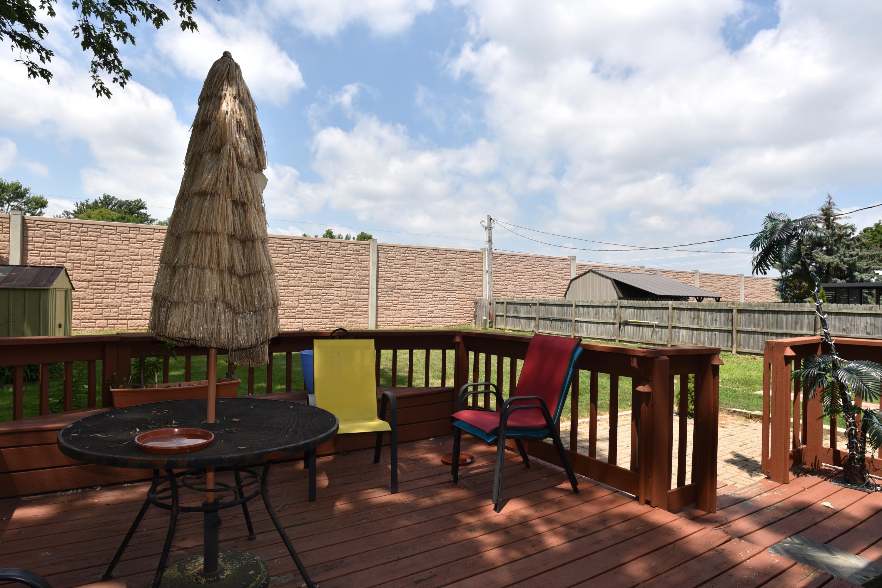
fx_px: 490
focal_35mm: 20
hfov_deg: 84.0
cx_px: 441
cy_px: 294
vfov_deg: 62.0
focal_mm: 20
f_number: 10
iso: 100
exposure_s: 1/200
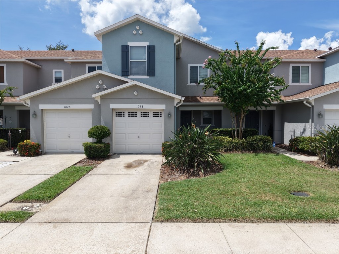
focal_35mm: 24
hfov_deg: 71.6
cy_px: 127
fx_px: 235
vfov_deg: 56.8
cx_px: 170
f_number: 1.8
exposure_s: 1/4000
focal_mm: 8.67
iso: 140
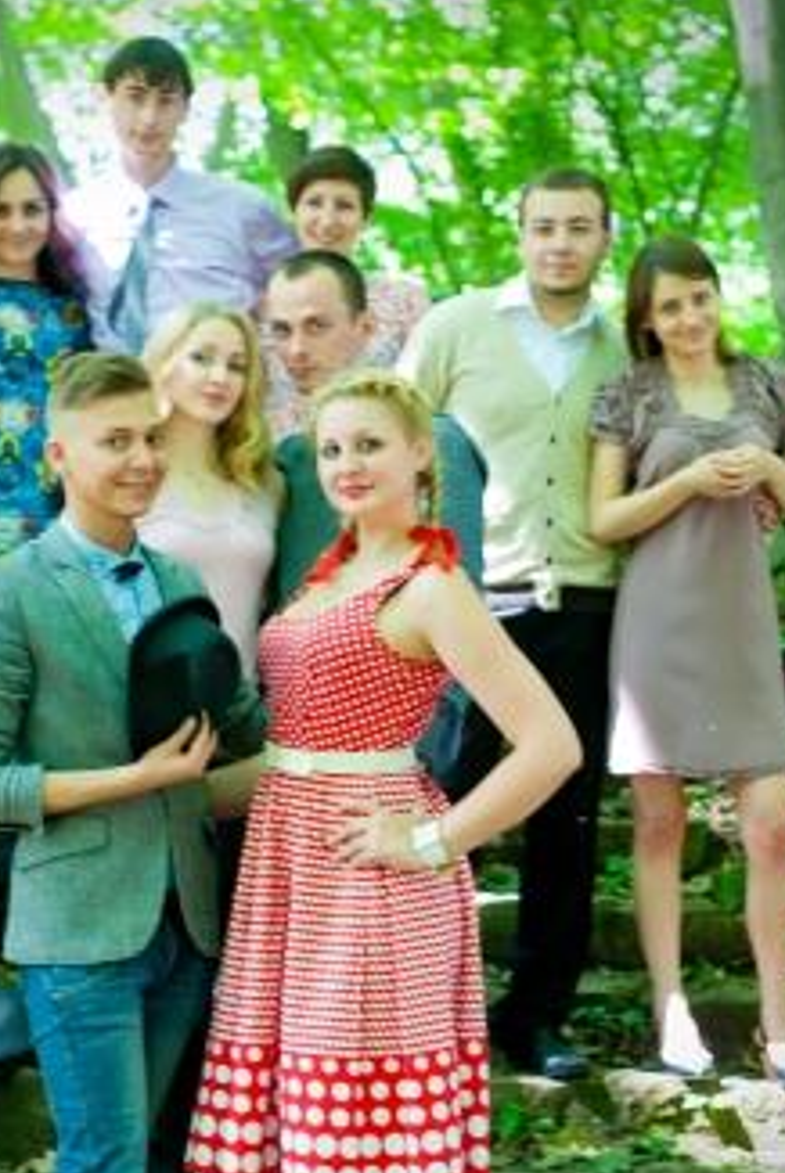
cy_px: 759
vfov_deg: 19.8
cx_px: 338
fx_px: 3362
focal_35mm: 103
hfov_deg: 13.3
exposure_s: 1/50
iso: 500
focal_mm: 50
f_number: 4
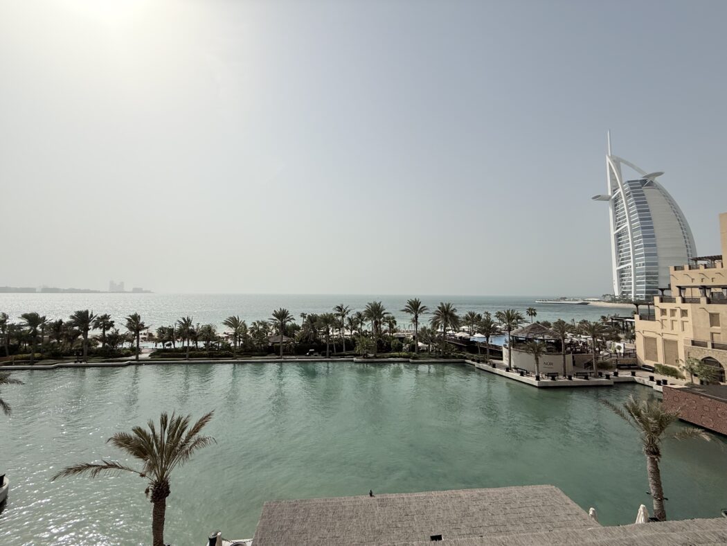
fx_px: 294
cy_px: 273
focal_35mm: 14
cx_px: 364
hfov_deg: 102.1
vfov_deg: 85.7
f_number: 2.2
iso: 50
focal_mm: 2.22
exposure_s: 1/6803
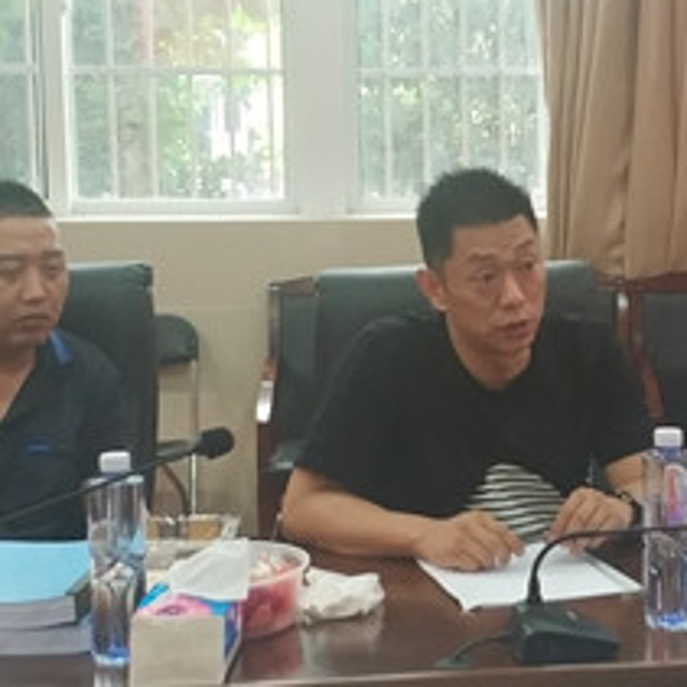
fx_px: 1504
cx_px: 488
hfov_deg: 25.5
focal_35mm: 67
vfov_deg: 25.7
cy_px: 308
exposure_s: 1/25
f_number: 2
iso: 444
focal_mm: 4.5
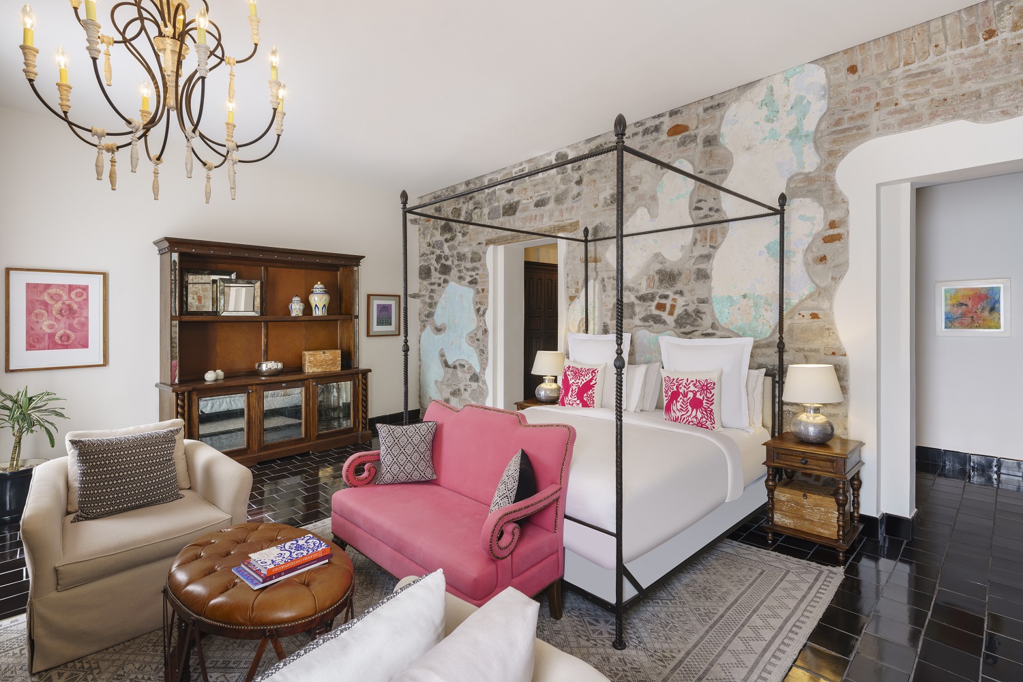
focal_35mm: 17
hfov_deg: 93.3
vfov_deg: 70.4
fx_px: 483
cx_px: 512
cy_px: 341
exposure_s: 1/1.67
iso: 100
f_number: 11
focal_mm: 17
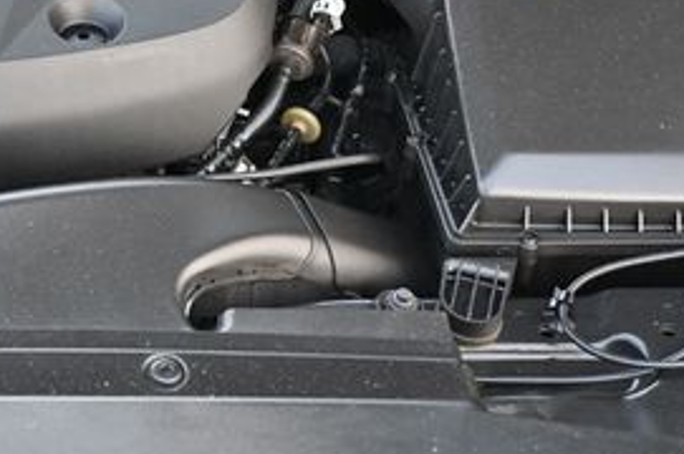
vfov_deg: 17.0
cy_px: 101
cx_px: 93
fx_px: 1514
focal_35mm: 80
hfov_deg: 24.8
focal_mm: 22.5
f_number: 4
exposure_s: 1/125
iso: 900
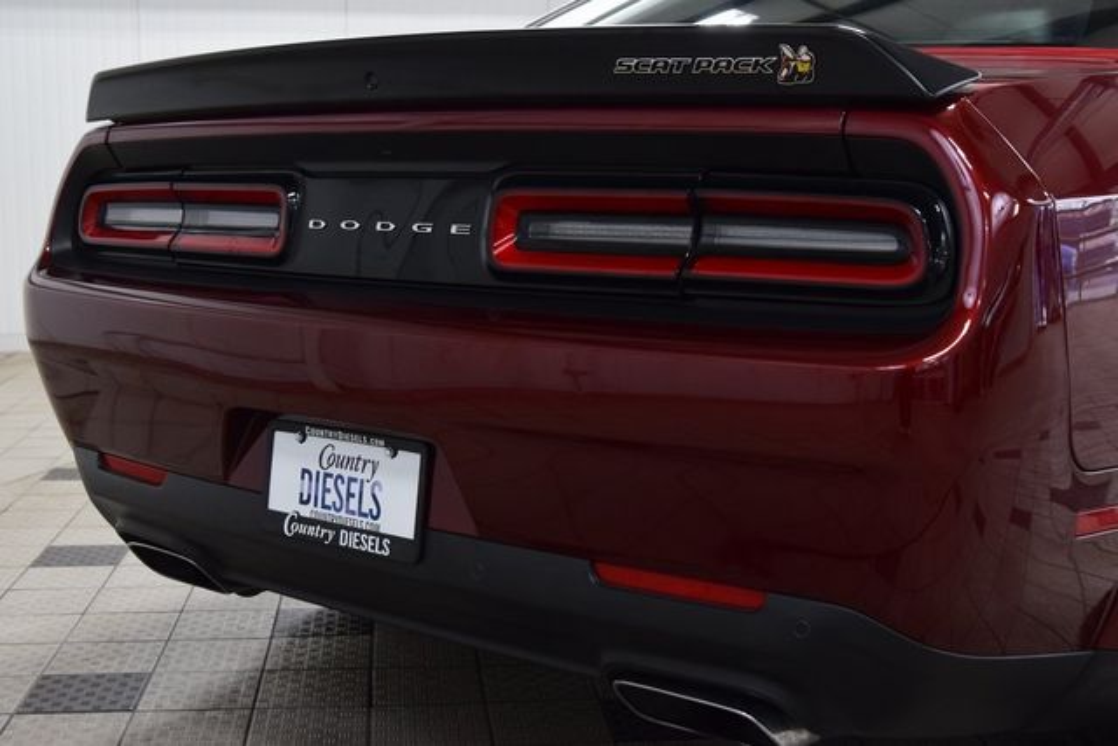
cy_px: 373
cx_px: 559
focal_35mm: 51
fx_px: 1584
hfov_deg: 38.9
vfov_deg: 26.5
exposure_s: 1/60
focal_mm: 34
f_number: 5.6
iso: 1600
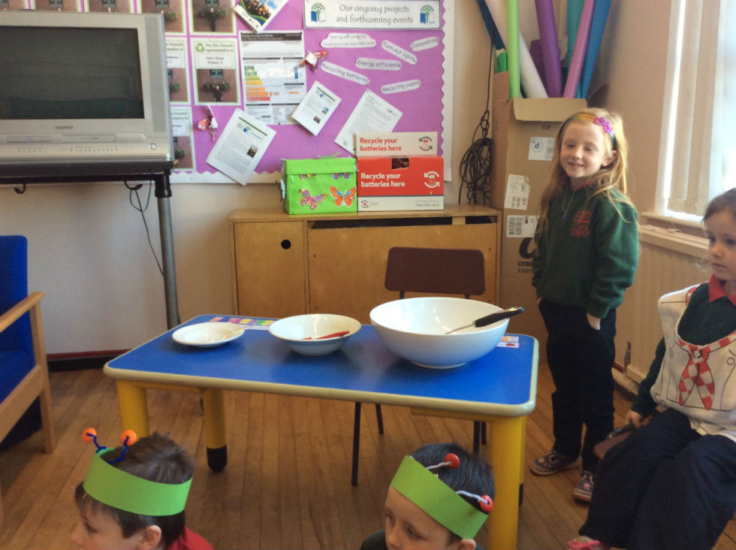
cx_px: 368
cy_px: 275
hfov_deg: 56.9
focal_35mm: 32
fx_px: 679
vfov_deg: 44.1
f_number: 2.4
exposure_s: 1/40
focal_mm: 3.3
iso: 40
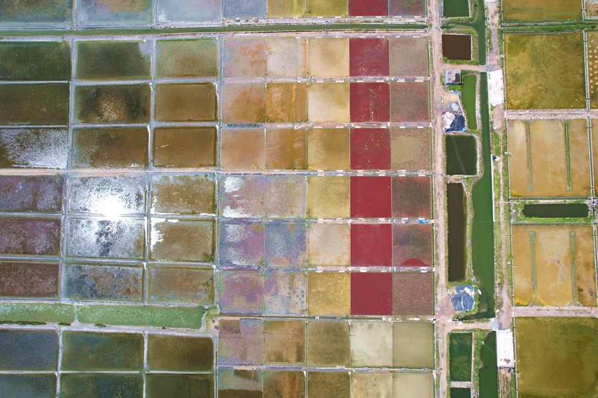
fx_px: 365
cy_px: 199
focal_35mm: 22
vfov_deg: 57.2
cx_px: 299
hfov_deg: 78.6
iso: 100
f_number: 2.8
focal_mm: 8.38
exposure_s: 1/1600
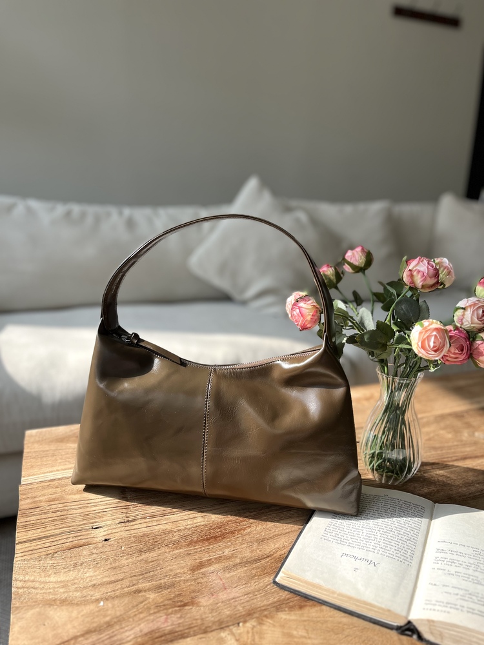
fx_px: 485
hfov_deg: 53.1
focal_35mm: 26
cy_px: 322
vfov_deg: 67.3
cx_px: 242
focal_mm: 5.1
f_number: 1.6
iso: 50
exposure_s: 1/522
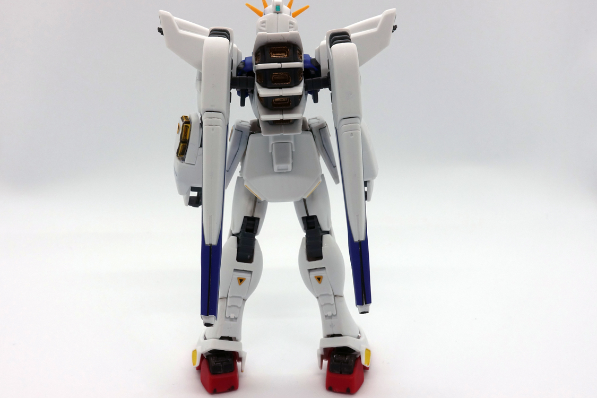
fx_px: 531
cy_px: 190
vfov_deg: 41.1
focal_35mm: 32
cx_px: 288
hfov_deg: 58.7
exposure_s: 1/13
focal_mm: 10.89
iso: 125
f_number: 11
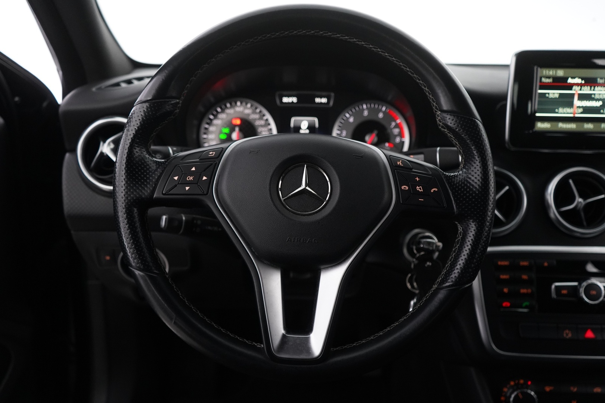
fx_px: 521
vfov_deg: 42.3
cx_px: 302
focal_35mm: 31
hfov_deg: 60.3
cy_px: 202
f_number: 4
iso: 4000
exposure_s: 1/60
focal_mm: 31
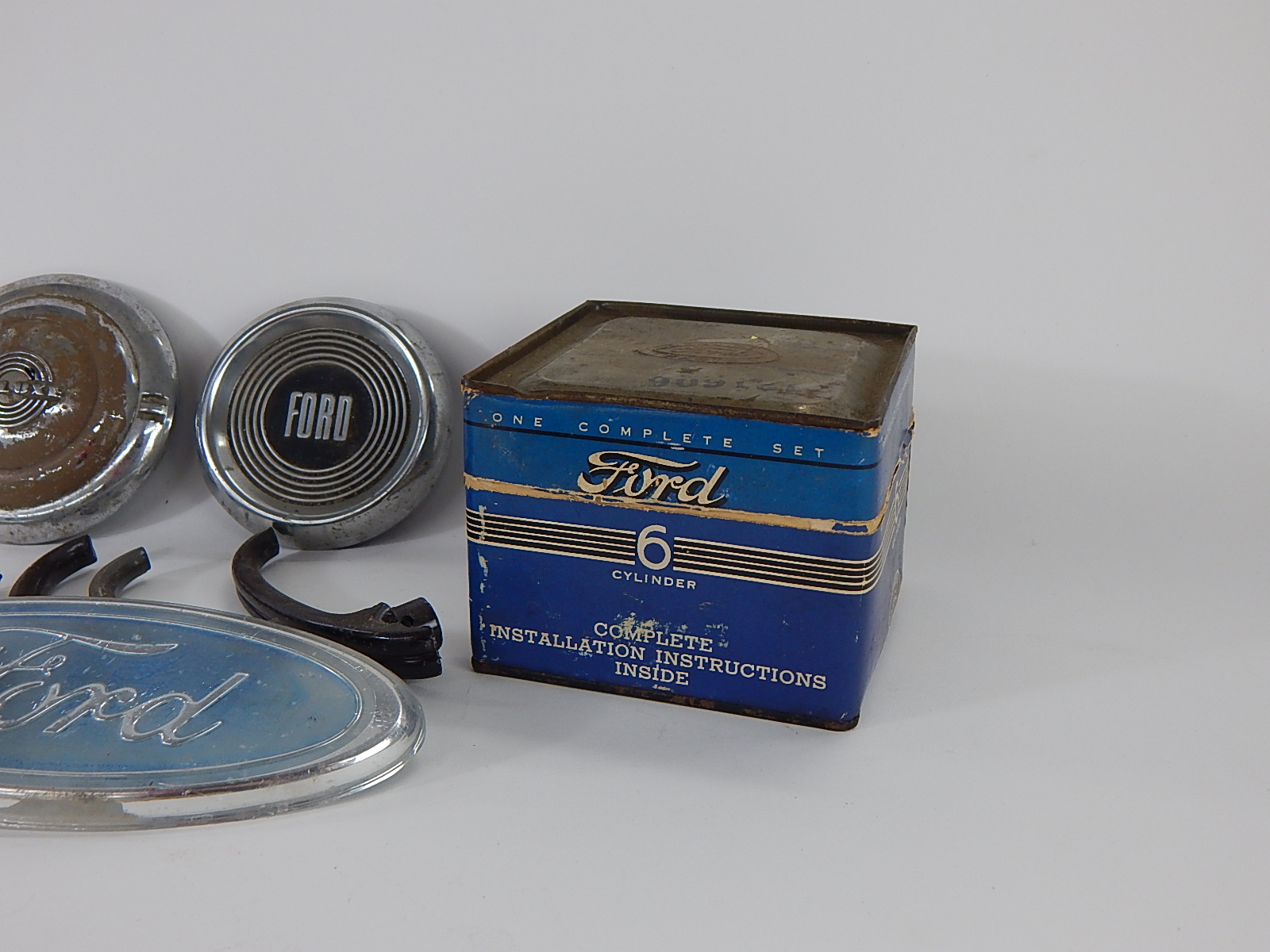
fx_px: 1247
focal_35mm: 34
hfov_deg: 54.0
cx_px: 635
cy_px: 476
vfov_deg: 41.8
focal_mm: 6.1
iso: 125
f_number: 3.3
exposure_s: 1/60
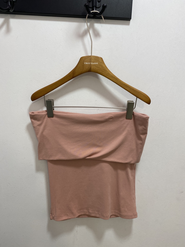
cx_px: 92
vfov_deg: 67.3
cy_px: 124
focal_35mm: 26
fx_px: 185
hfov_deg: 53.1
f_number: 1.8
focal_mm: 4.25
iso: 80
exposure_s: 1/100
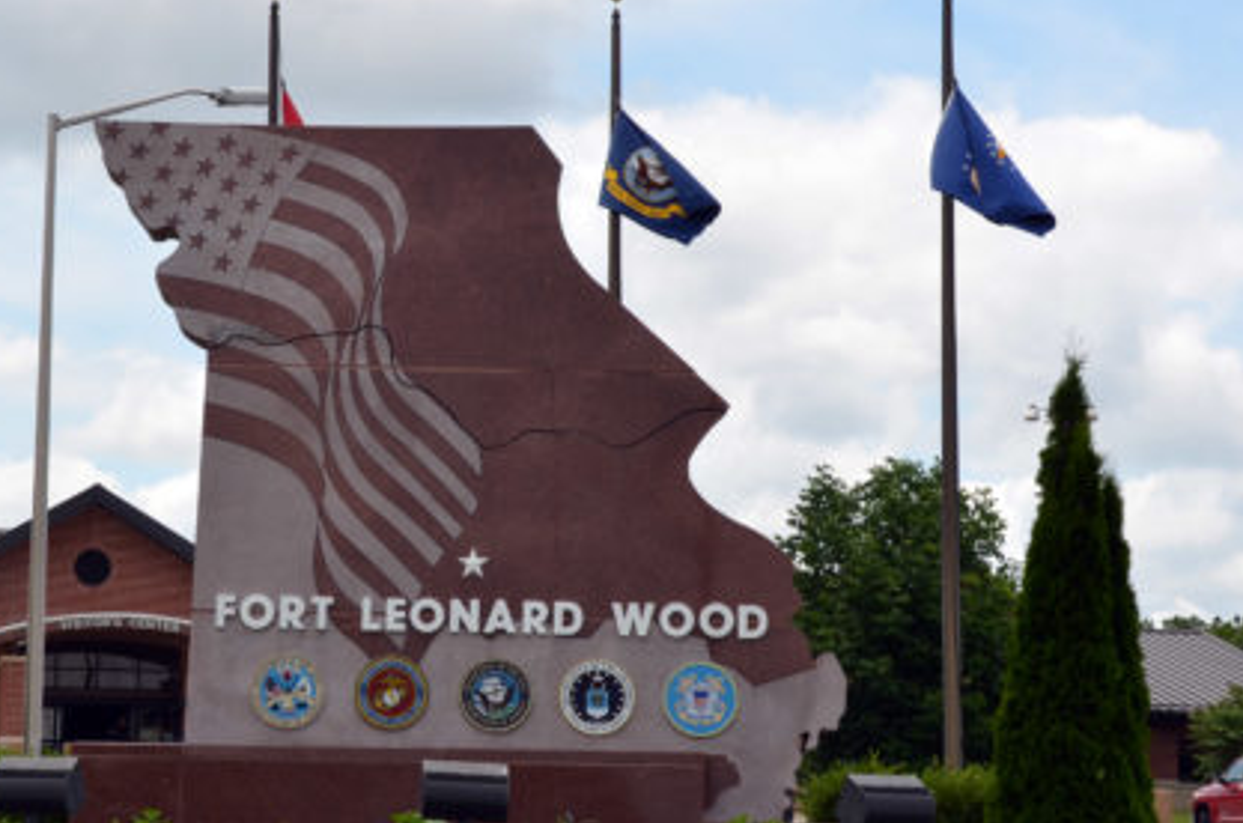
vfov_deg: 13.0
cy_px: 464
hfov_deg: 19.5
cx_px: 459
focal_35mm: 105
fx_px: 3617
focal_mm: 38
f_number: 9
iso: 100
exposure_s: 1/250
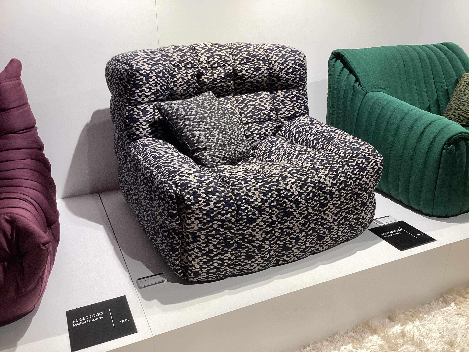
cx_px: 234
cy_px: 176
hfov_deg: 58.4
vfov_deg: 45.4
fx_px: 420
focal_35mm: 31
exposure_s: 1/60
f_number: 2.4
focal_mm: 3.3
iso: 125
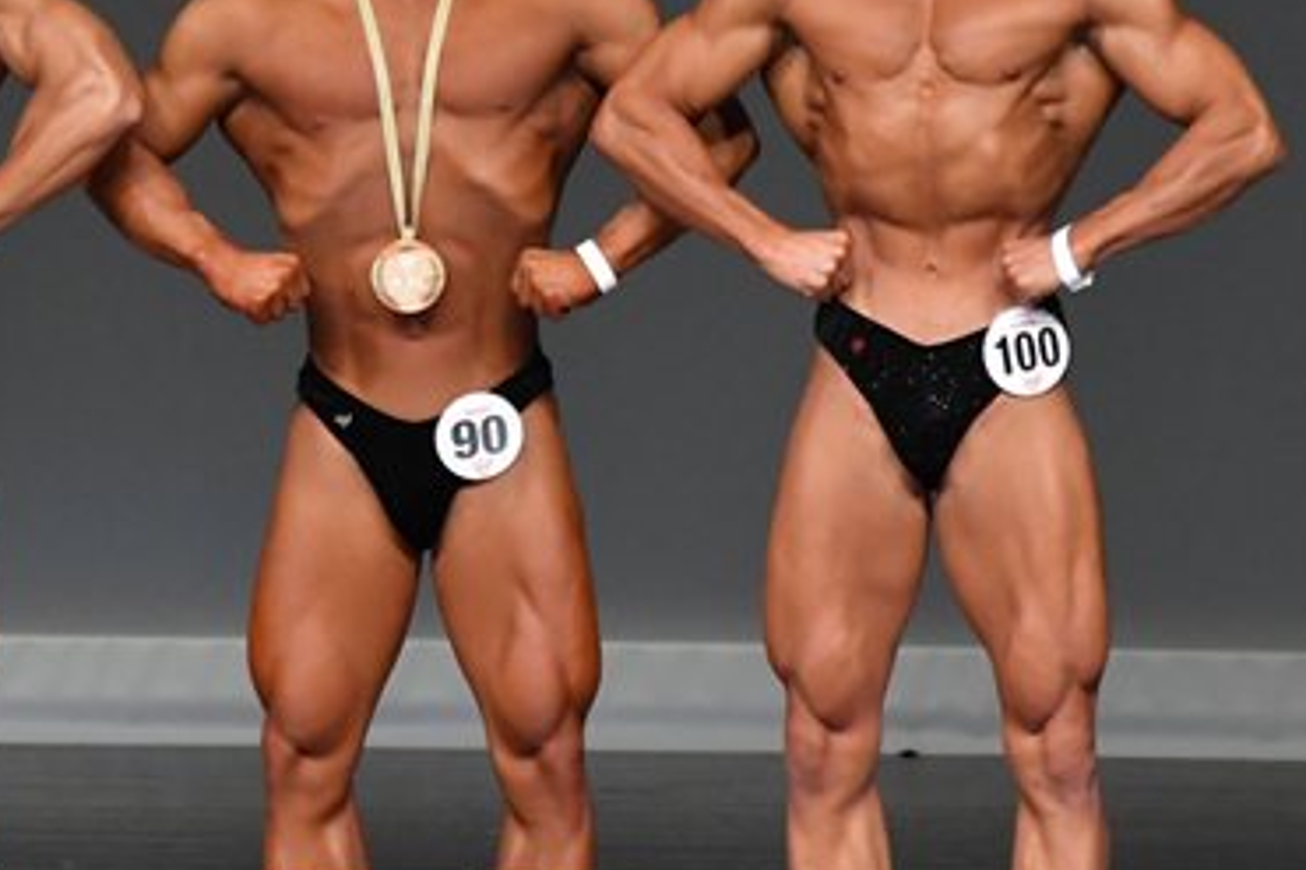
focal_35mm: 784
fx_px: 28428
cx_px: 611
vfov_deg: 1.8
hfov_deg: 2.6
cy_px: 218
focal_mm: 250
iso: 5000
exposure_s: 1/400
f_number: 5.6
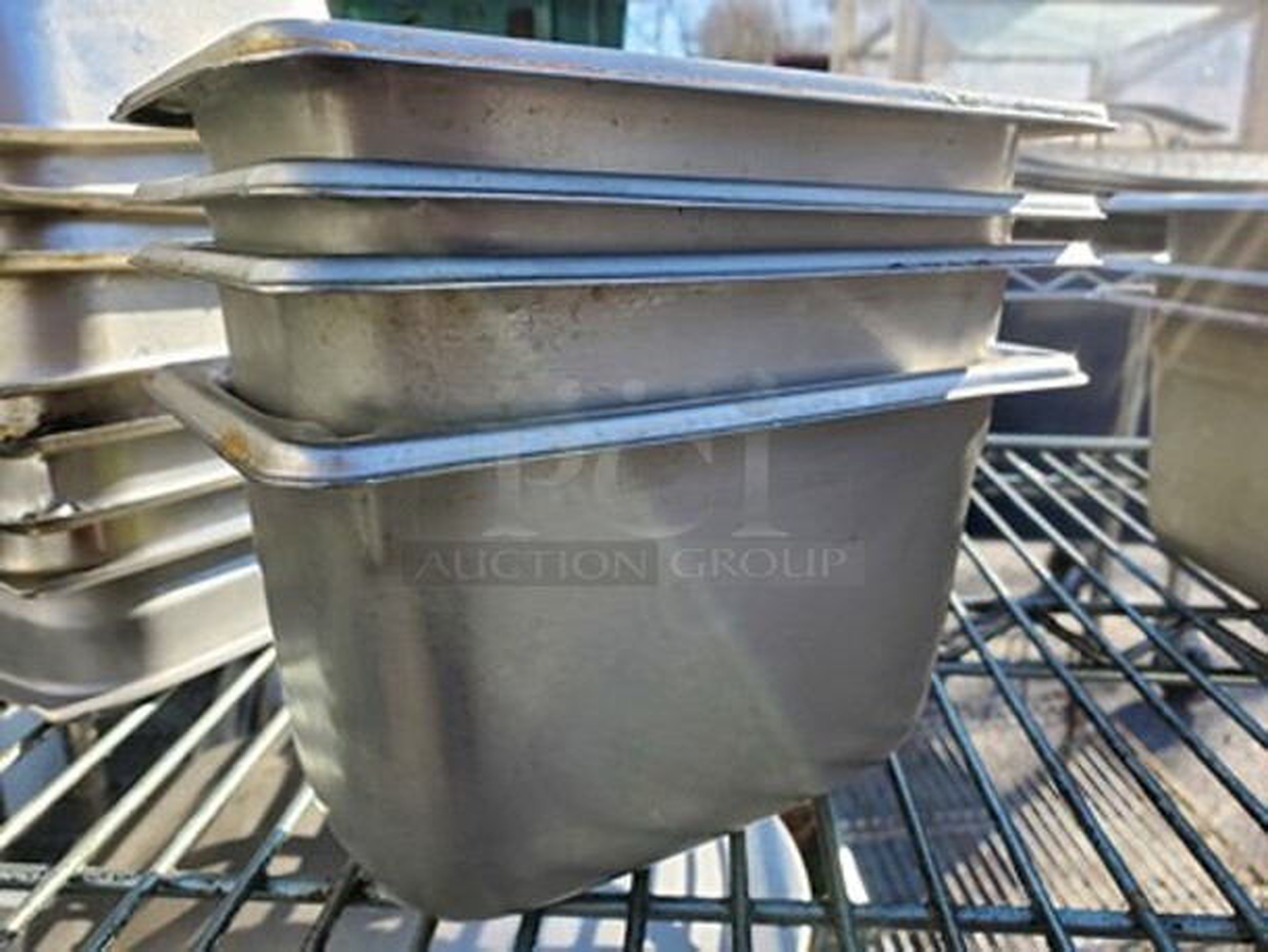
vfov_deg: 53.1
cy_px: 476
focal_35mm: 26
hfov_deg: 67.3
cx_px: 634
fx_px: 953
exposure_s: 1/256
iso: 50
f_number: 2.4
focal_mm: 4.3
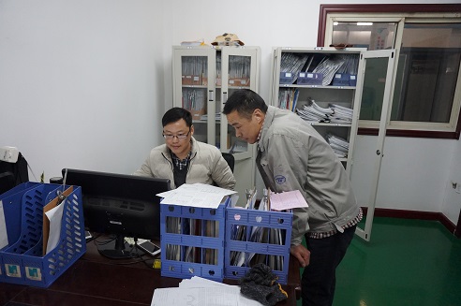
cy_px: 153
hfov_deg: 73.8
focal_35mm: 24
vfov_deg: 53.0
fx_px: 307
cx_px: 230
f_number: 4
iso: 1600
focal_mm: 16
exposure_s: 1/60
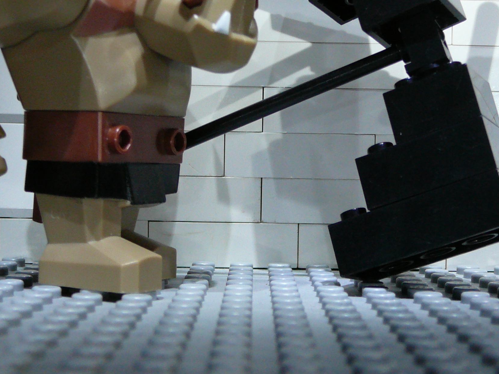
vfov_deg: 19.4
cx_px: 299
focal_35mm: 76
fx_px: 1095
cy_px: 169
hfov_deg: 25.6
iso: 200
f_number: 3.4
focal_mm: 7.3
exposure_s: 1/15
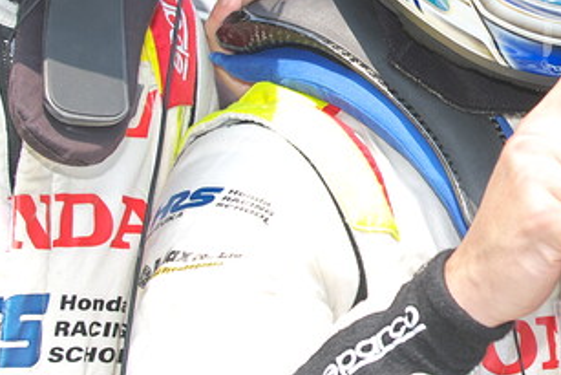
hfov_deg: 8.3
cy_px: 84
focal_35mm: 246
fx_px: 3835
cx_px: 619
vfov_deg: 5.6
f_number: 9
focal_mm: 70
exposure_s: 1/200
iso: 200
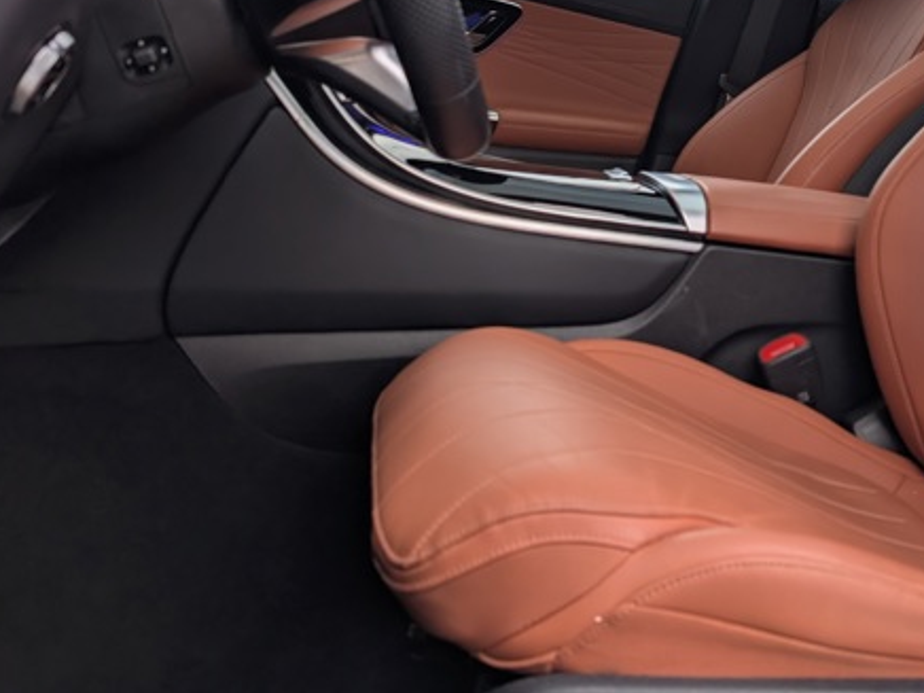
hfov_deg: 41.0
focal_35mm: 44
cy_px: 61
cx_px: 750
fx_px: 1174
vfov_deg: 31.3
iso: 88
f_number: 1.68
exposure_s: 1/311
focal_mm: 6.9
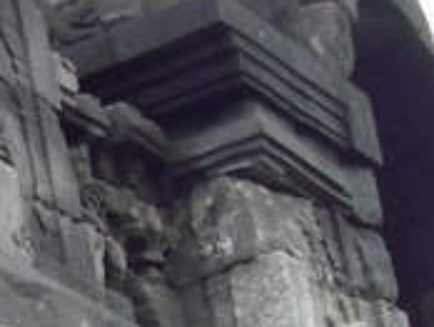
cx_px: -499
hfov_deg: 8.3
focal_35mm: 223
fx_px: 2800
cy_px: 736
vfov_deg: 6.4
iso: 100
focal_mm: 6.2
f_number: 2.8
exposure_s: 1/400
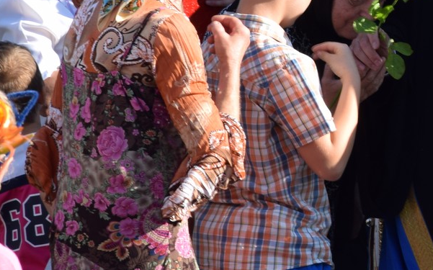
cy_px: 1
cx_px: 513
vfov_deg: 2.6
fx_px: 6035
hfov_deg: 4.1
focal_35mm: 512
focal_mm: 105
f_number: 9
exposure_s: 1/125
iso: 100
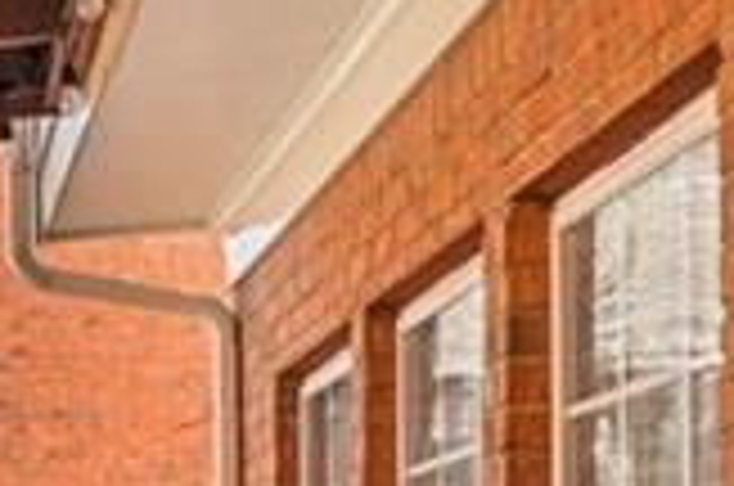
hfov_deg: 15.7
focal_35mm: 92
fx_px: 1867
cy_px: 731
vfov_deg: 13.9
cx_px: -865
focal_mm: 14.6
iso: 320
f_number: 8
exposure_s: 1/80
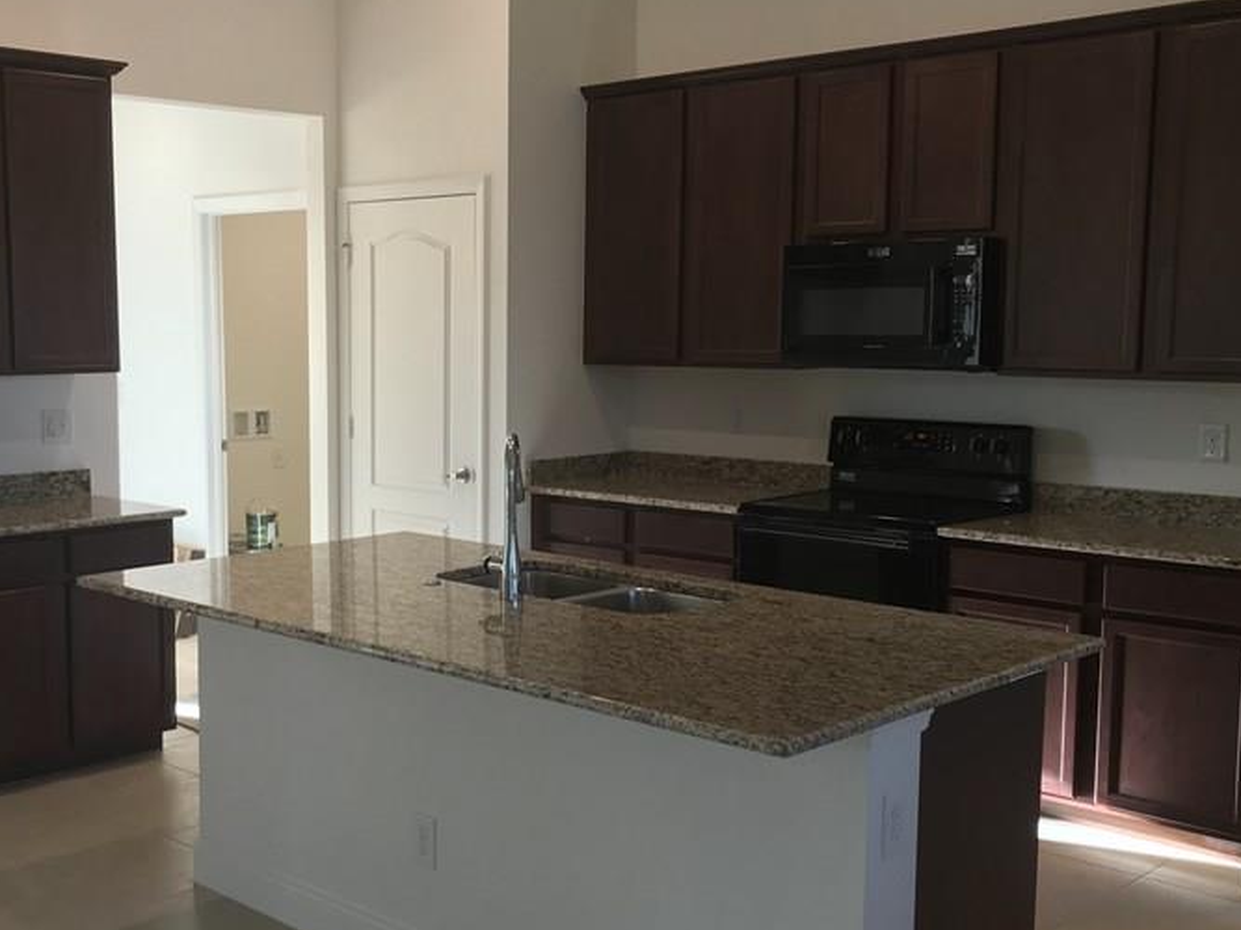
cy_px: 513
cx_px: 432
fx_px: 1541
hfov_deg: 43.3
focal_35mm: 43
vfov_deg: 33.6
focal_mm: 4
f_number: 1.8
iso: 25
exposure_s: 1/40
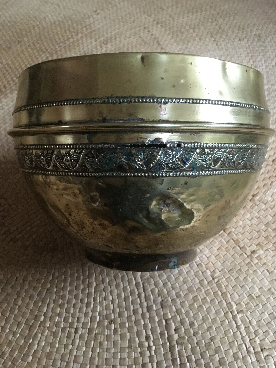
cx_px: 138
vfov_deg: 61.7
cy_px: 184
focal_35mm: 29
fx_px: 308
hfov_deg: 48.2
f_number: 2.2
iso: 320
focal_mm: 4.15
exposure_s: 1/17
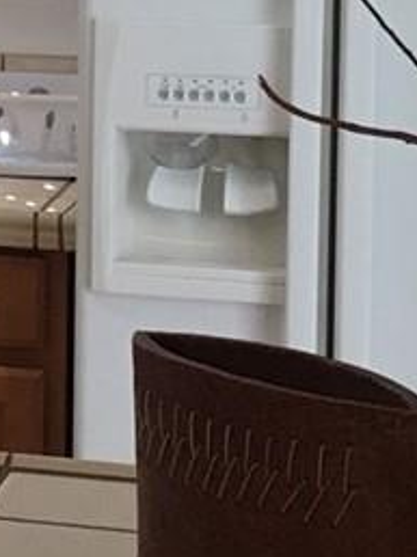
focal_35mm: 180
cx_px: -683
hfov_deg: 7.5
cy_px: -24
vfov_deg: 10.9
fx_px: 2896
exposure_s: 1/30
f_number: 2.2
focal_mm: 4.15
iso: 40
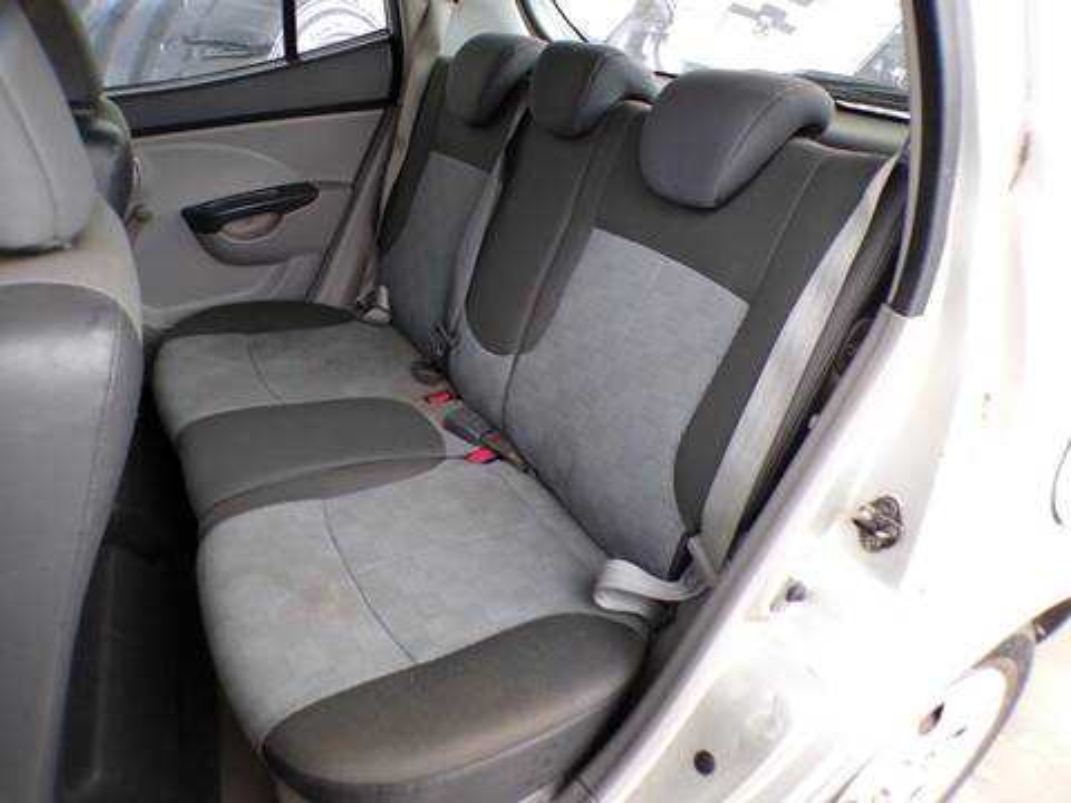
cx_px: 536
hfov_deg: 71.6
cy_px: 402
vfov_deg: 56.8
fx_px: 743
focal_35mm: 24
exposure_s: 1/34
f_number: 3
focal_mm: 4.3
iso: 117
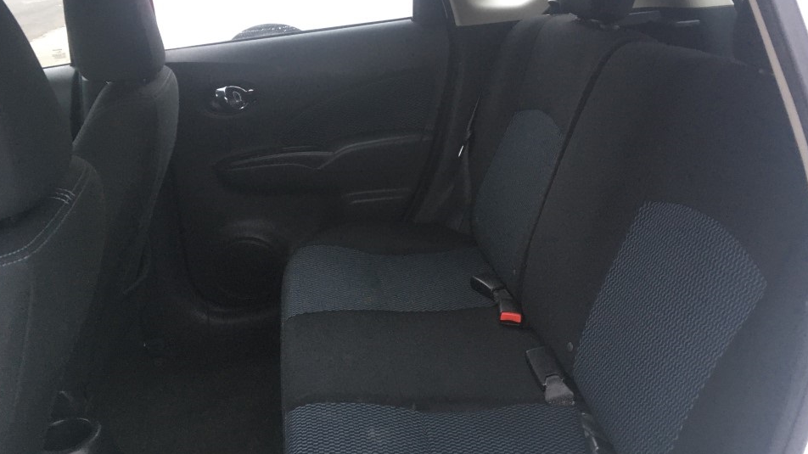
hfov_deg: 58.0
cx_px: 422
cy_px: 207
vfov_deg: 34.6
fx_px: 728
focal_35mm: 34
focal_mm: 4.15
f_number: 2.2
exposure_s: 1/30
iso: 100
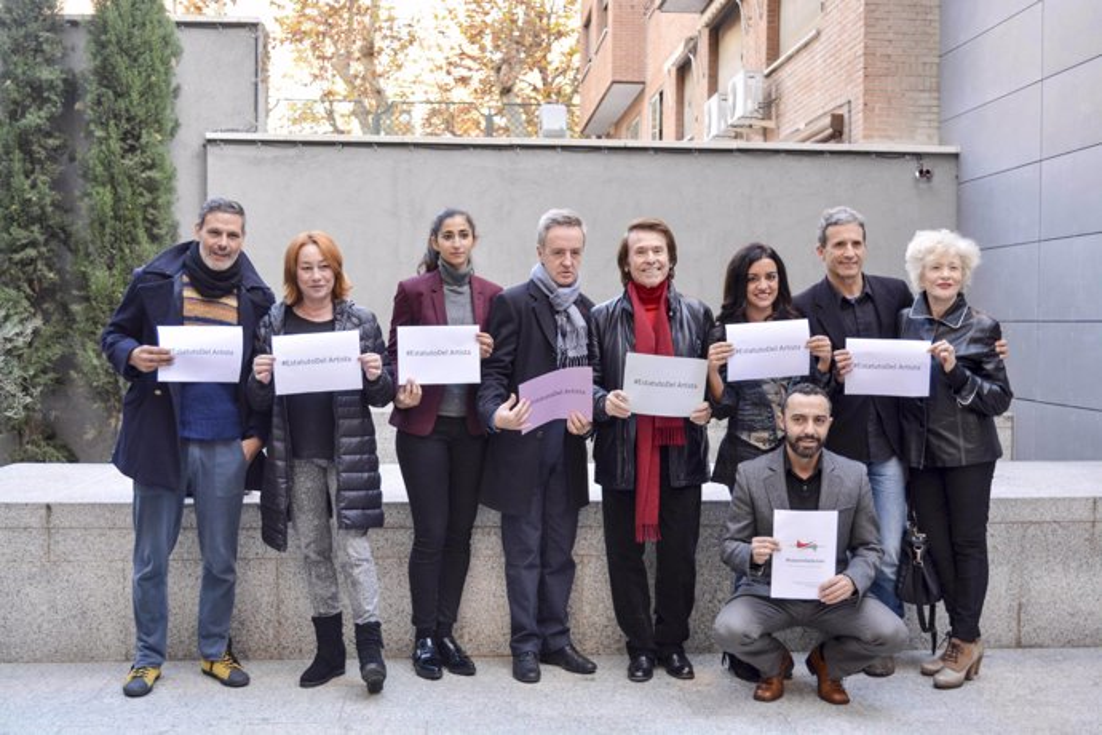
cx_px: 551
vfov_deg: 31.9
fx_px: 1286
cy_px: 368
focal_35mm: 42
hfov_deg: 46.4
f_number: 5
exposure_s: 1/100
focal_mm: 28
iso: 400
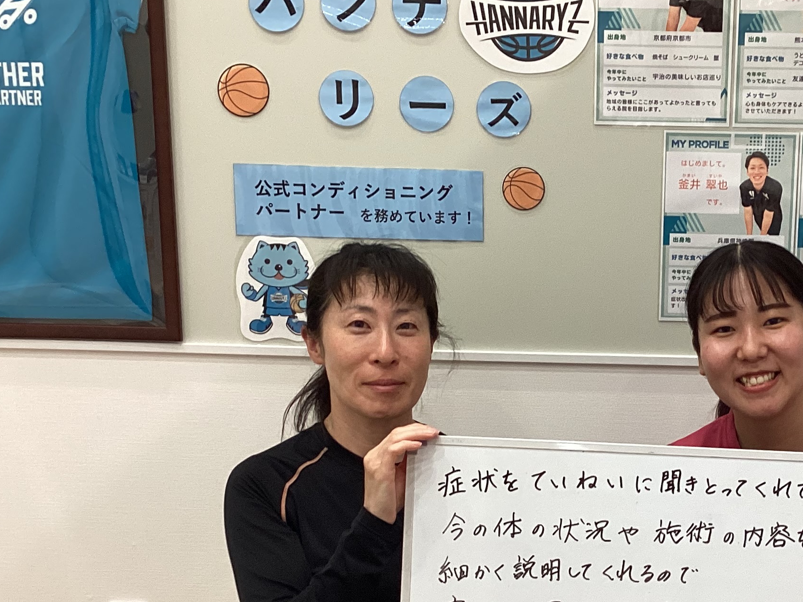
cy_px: 454
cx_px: 620
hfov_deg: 31.5
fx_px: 1392
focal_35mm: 60
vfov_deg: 24.2
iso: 80
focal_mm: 3.3
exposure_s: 1/50
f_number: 2.4
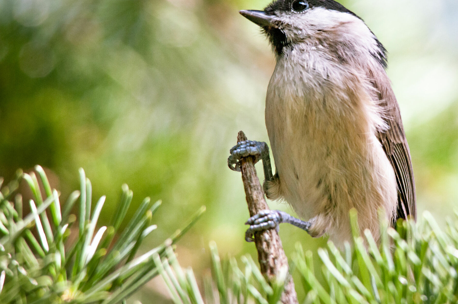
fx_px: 12187
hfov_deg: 2.2
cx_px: 290
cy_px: 126
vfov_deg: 1.4
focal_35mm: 959
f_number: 8
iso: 800
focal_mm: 500
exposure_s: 1/500
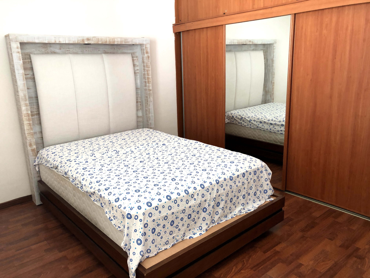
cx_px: 185
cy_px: 139
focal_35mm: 28
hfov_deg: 63.4
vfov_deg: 49.7
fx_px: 299
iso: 32
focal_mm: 3.99
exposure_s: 1/30
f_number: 1.8
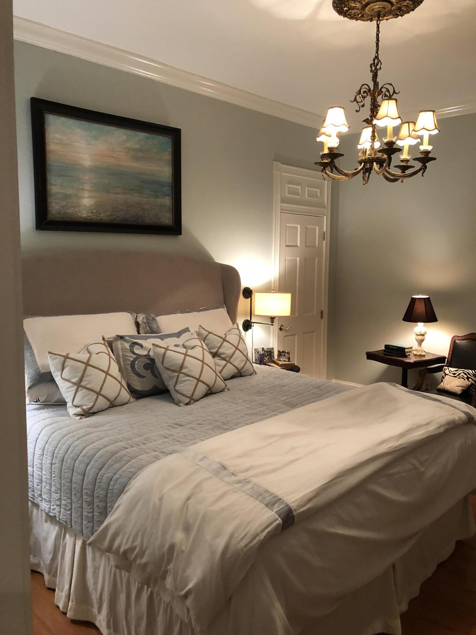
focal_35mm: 28
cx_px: 238
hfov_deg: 49.7
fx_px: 513
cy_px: 318
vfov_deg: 63.4
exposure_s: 1/15
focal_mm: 3.99
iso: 100
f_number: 1.8
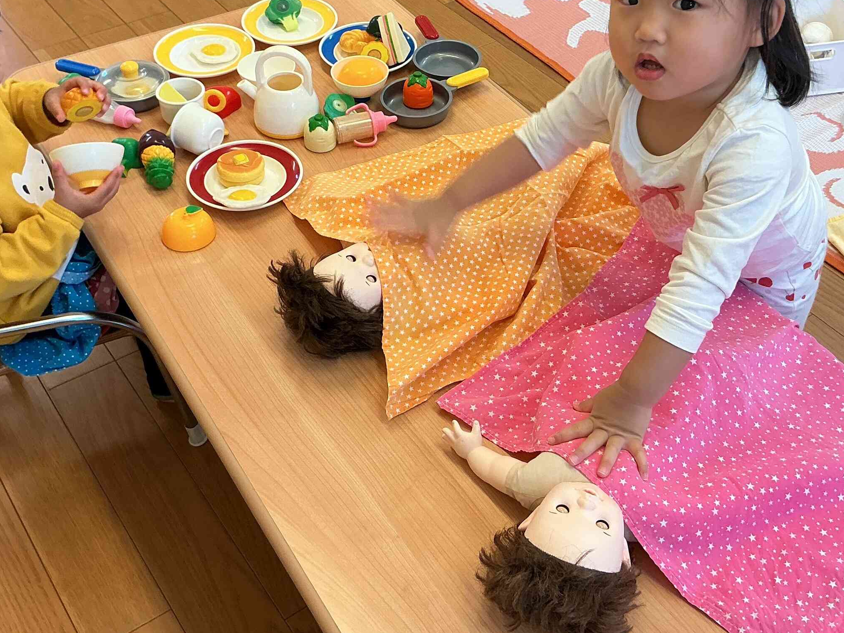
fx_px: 1122
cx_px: 447
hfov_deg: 41.2
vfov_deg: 31.3
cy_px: 222
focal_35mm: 46
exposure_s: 1/60
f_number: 1.8
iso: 40
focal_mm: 3
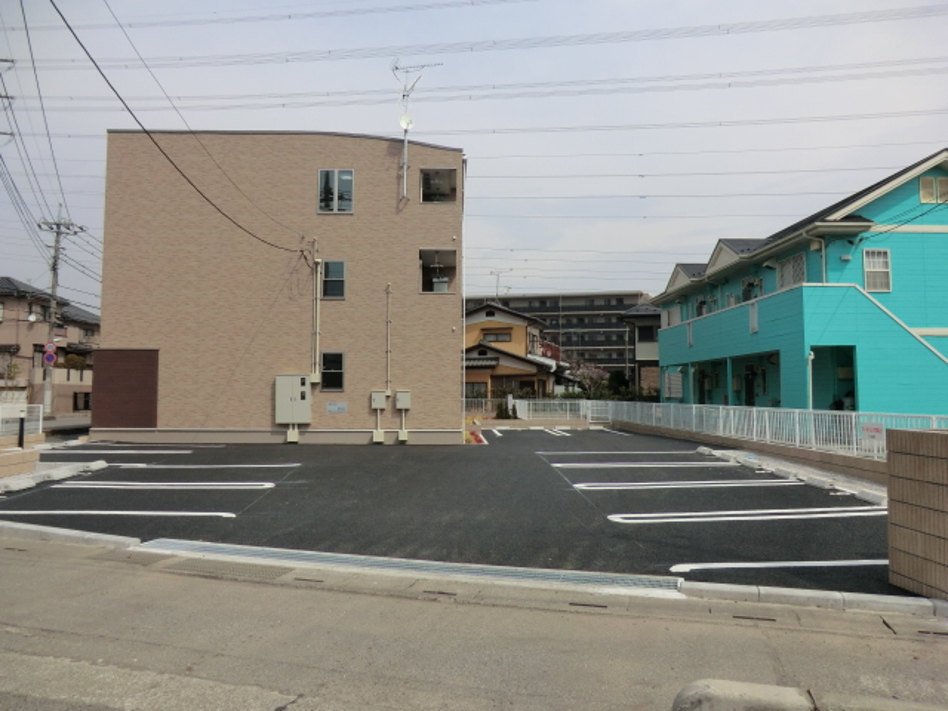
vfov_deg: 56.8
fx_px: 657
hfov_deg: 71.6
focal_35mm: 24
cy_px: 356
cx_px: 474
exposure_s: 1/320
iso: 80
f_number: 7.5
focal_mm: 4.3
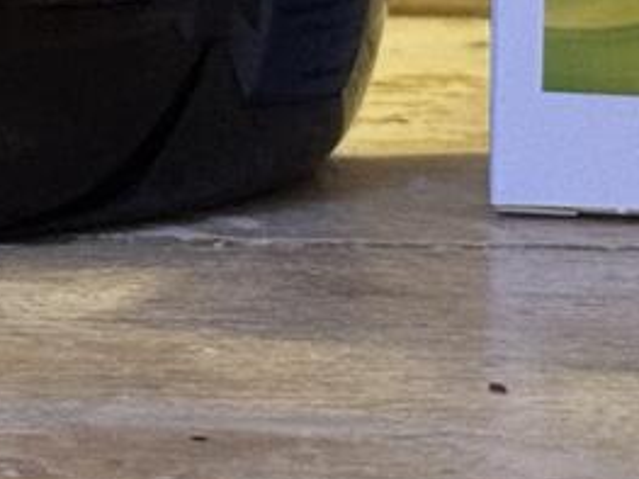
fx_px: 5056
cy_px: -529
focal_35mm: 274
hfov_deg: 7.2
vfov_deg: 5.3
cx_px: -44
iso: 250
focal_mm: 6.76
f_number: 1.78
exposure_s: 1/33
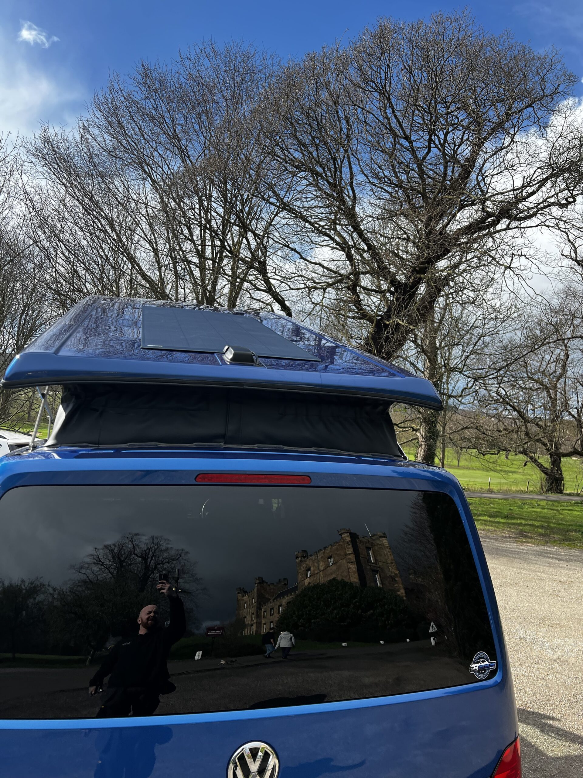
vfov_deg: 67.3
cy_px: 389
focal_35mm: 26
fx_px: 584
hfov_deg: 53.1
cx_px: 292
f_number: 1.5
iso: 50
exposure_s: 1/1779
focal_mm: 5.7
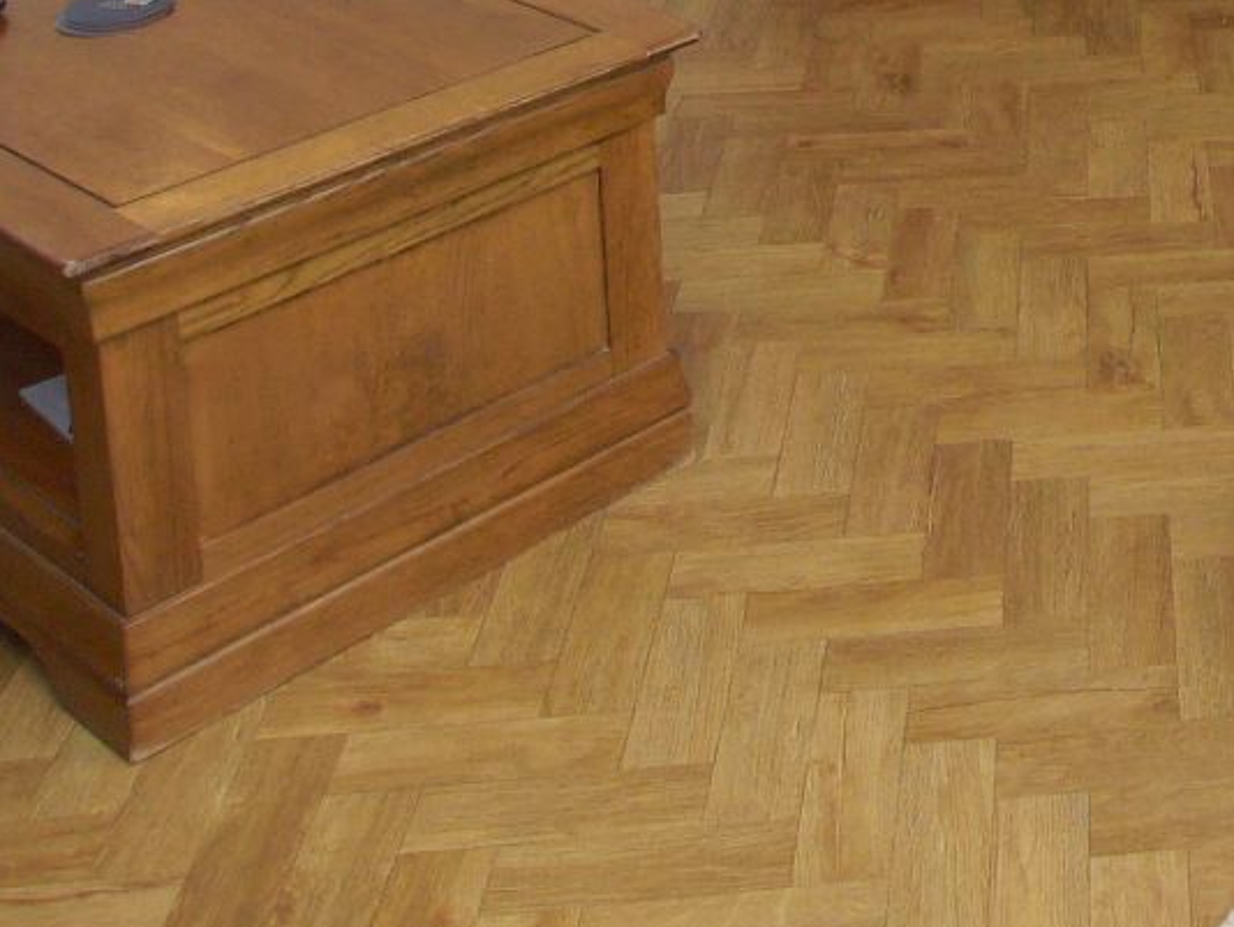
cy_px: -518
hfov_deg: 25.0
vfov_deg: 18.5
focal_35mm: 69
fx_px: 2461
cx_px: 1534
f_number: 4
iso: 100
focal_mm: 9
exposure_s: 1/60
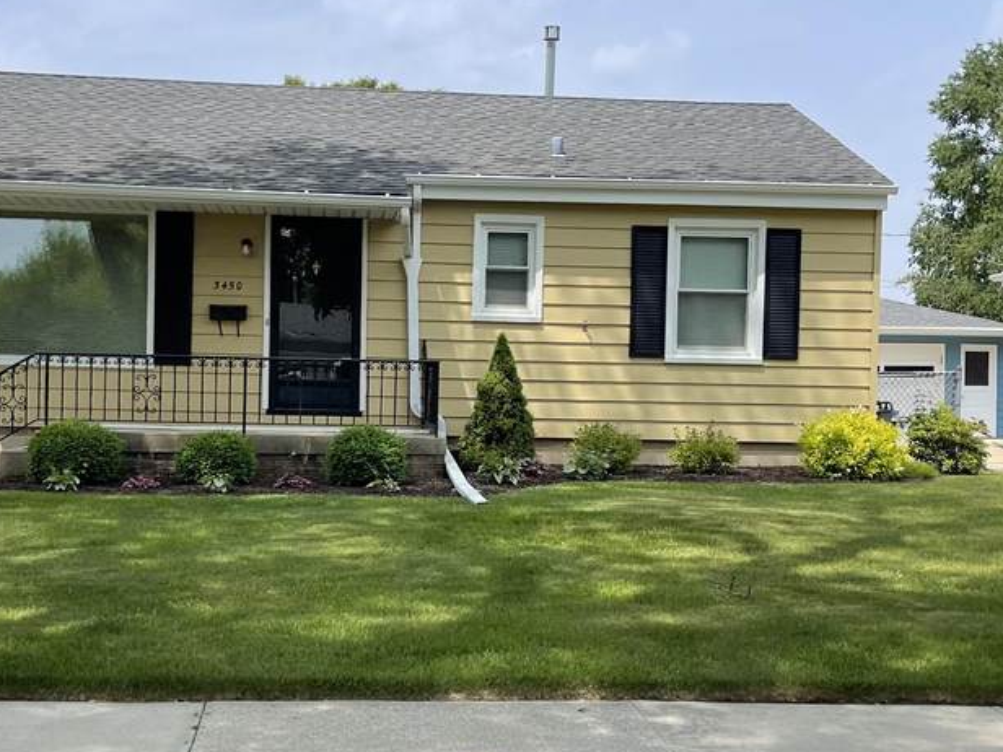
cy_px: 399
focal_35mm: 54
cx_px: 431
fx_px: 1565
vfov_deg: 27.0
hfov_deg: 35.5
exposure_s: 1/3086
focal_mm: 5.1
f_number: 1.6
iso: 32
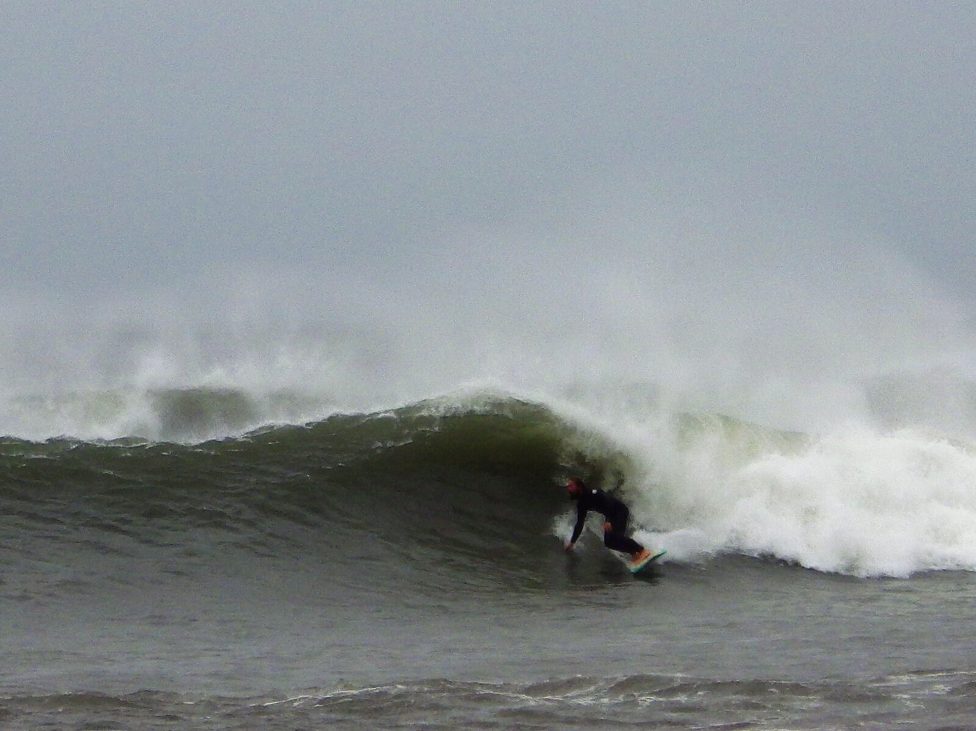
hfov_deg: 8.2
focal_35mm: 243
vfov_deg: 6.1
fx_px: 6849
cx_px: 488
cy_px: 366
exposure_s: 1/400
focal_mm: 43.5
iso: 100
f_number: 5.6
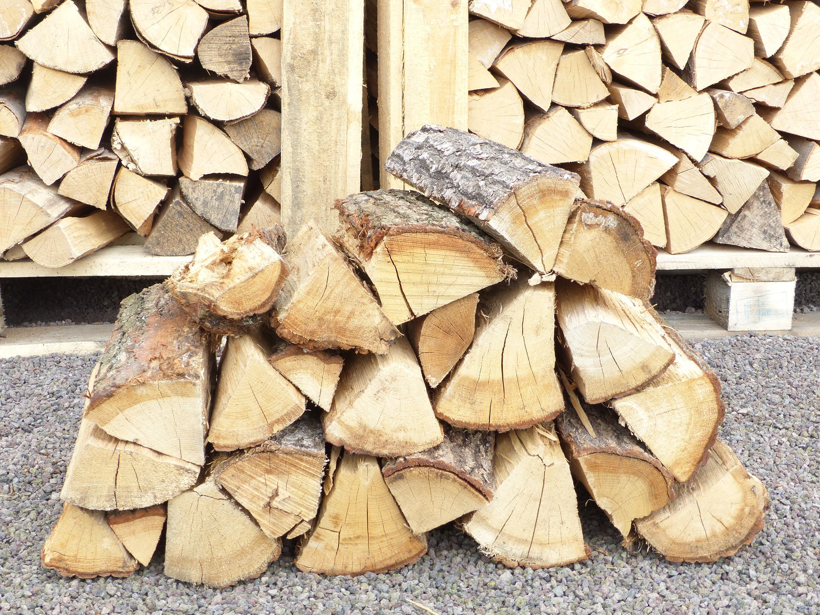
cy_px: 308
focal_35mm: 54
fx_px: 1279
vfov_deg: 27.0
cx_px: 410
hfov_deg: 35.5
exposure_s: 1/125
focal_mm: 9.8
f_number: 3.5
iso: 100
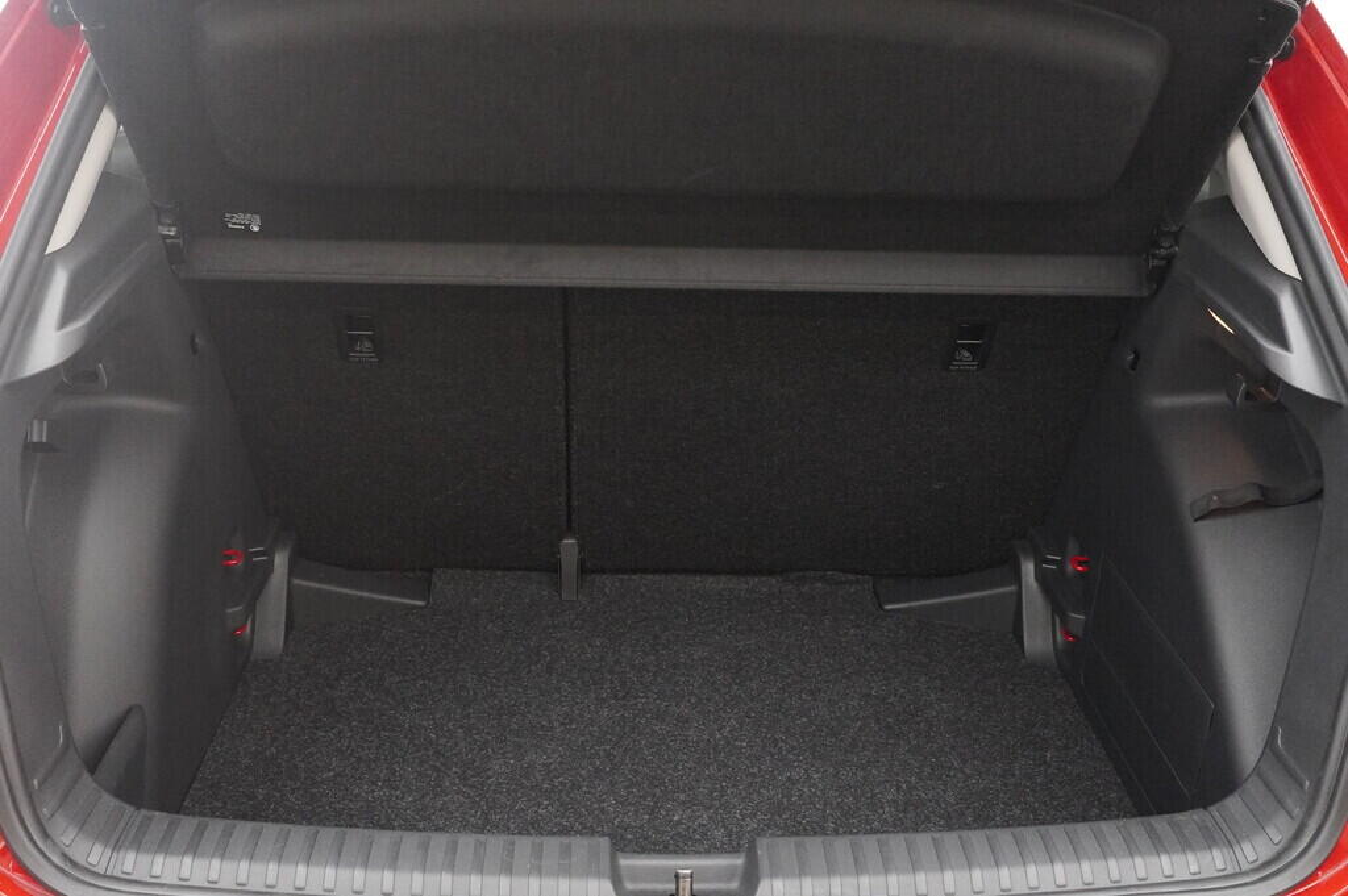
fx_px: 1347
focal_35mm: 36
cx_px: 674
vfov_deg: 36.8
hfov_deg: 53.2
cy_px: 448
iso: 6400
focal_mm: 24
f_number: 6.3
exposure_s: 1/200
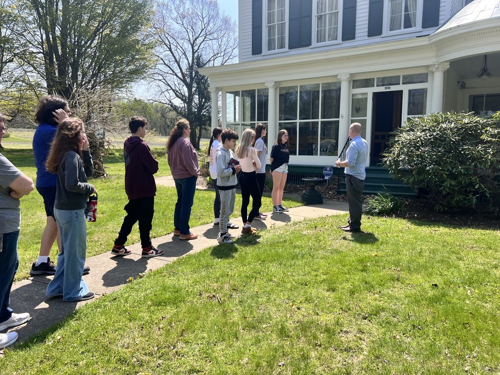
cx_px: 250
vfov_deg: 53.1
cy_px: 188
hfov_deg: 67.3
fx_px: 376
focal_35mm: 26
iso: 50
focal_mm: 5.7
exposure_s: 1/1934
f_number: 1.5
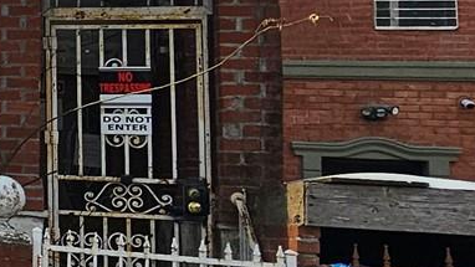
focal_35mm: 76
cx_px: -436
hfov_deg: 19.1
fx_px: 957
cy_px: 37
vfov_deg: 15.7
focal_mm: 2.2
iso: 50
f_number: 2.2
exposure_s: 1/2664
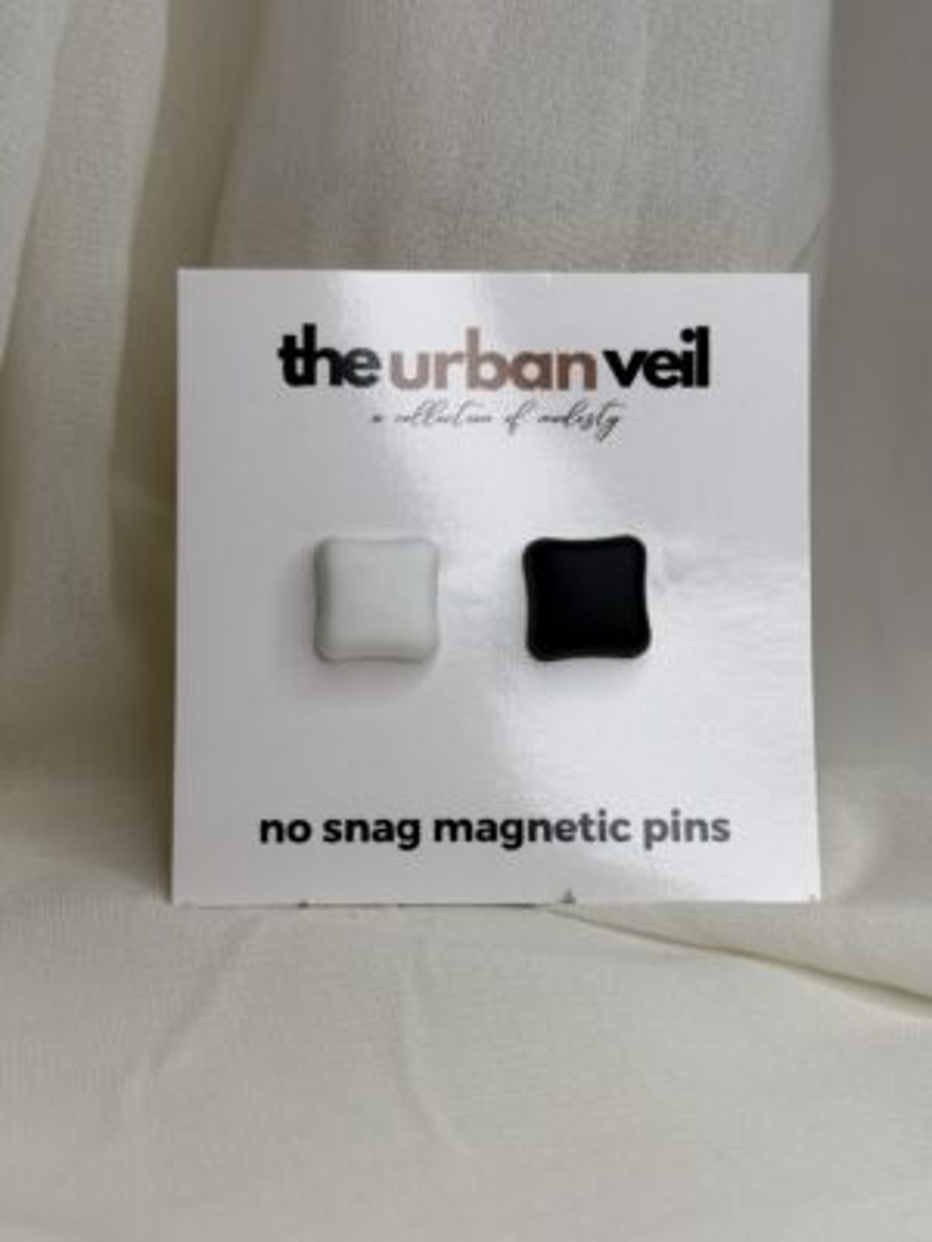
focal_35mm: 52
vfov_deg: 36.8
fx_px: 1867
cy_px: 621
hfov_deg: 28.0
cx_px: 466
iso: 32
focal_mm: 5.96
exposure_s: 1/412
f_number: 1.6
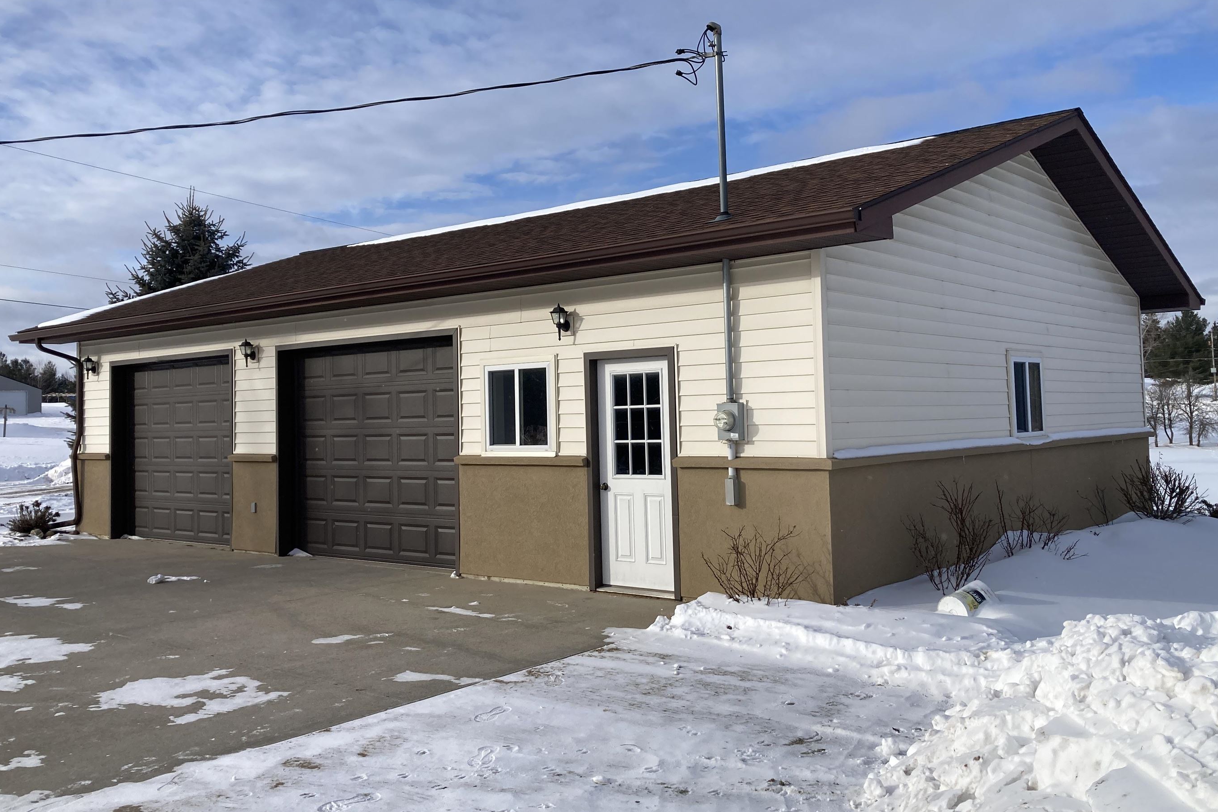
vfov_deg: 39.9
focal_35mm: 33
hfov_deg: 57.2
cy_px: 361
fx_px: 1116
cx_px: 624
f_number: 1.8
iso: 20
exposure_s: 1/2558
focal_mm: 3.99
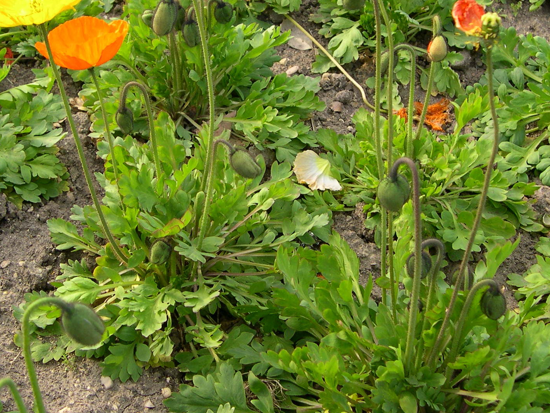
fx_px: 969
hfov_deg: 31.6
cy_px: 130
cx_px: 221
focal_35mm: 61
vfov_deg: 23.9
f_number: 2.8
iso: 100
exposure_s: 1/295
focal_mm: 8
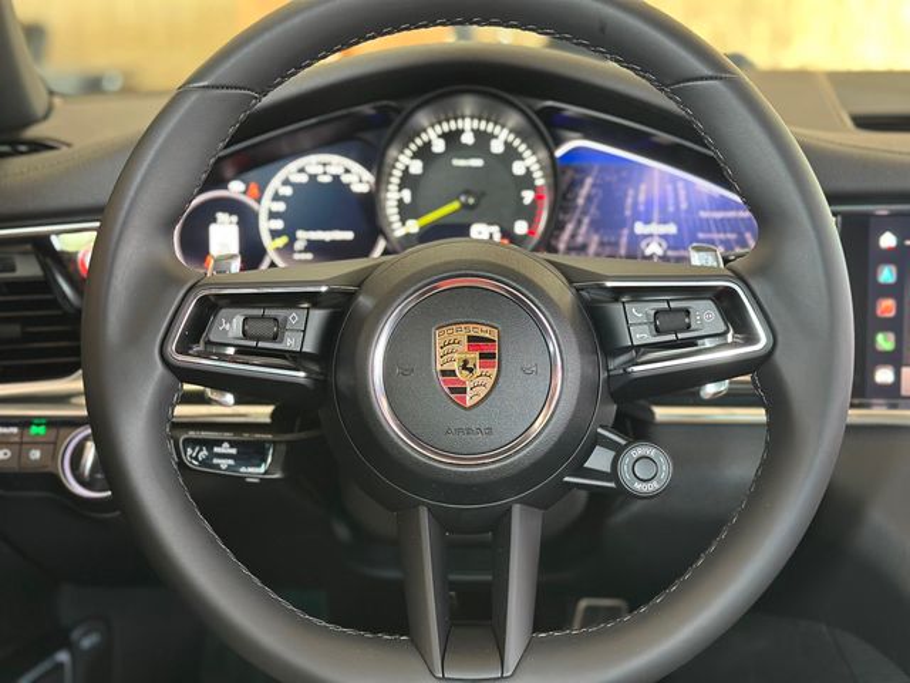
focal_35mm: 48
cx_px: 455
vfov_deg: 30.3
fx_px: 1262
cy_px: 342
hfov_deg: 39.7
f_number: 1.78
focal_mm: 6.86
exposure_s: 1/40
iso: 320
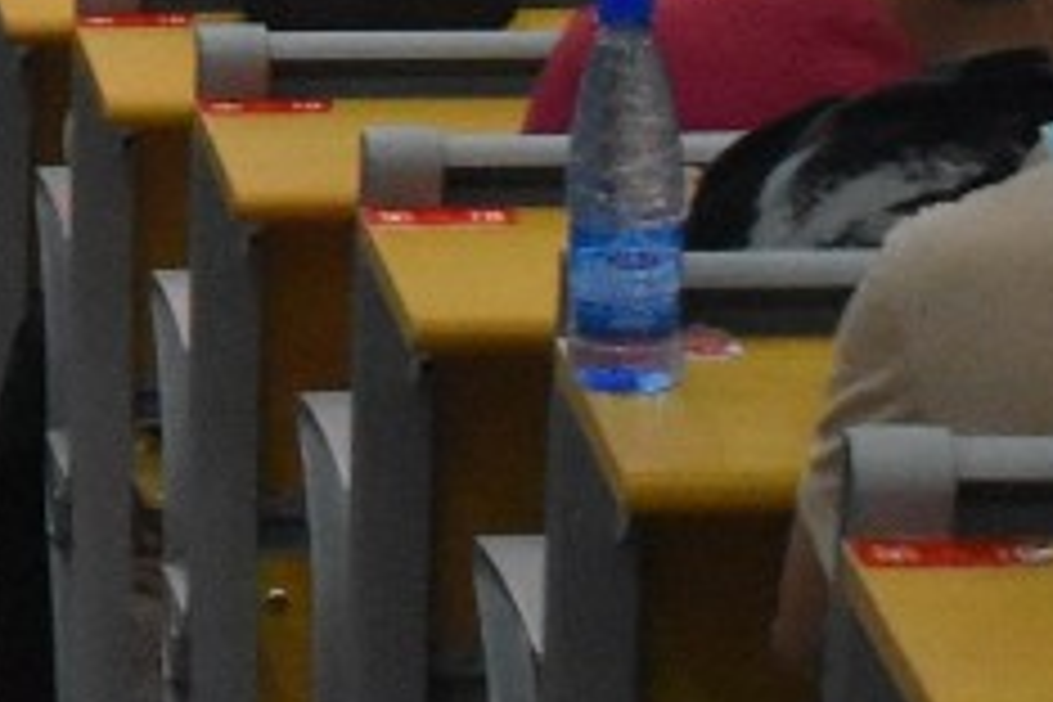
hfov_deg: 5.0
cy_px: -693
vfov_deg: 3.5
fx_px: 11407
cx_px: -2192
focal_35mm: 390
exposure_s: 1/125
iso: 3200
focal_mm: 38
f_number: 4.8
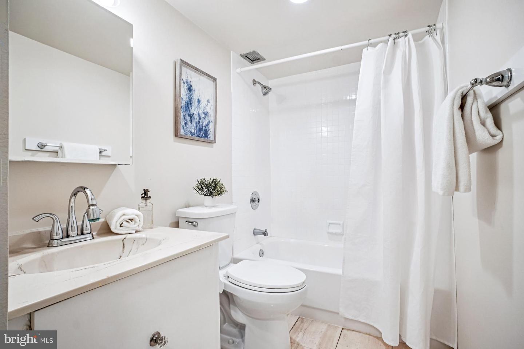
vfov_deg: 72.1
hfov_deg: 95.0
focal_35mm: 16
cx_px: 262
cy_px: 174
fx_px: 240
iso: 500
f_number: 8
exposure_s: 1/25
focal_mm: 11
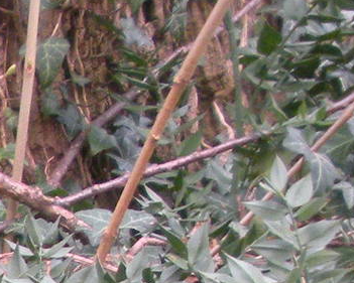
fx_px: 1960
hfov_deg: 9.1
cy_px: 648
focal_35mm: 187
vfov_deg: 7.8
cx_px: -562
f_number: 3.5
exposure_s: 1/60
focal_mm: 6.3
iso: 344
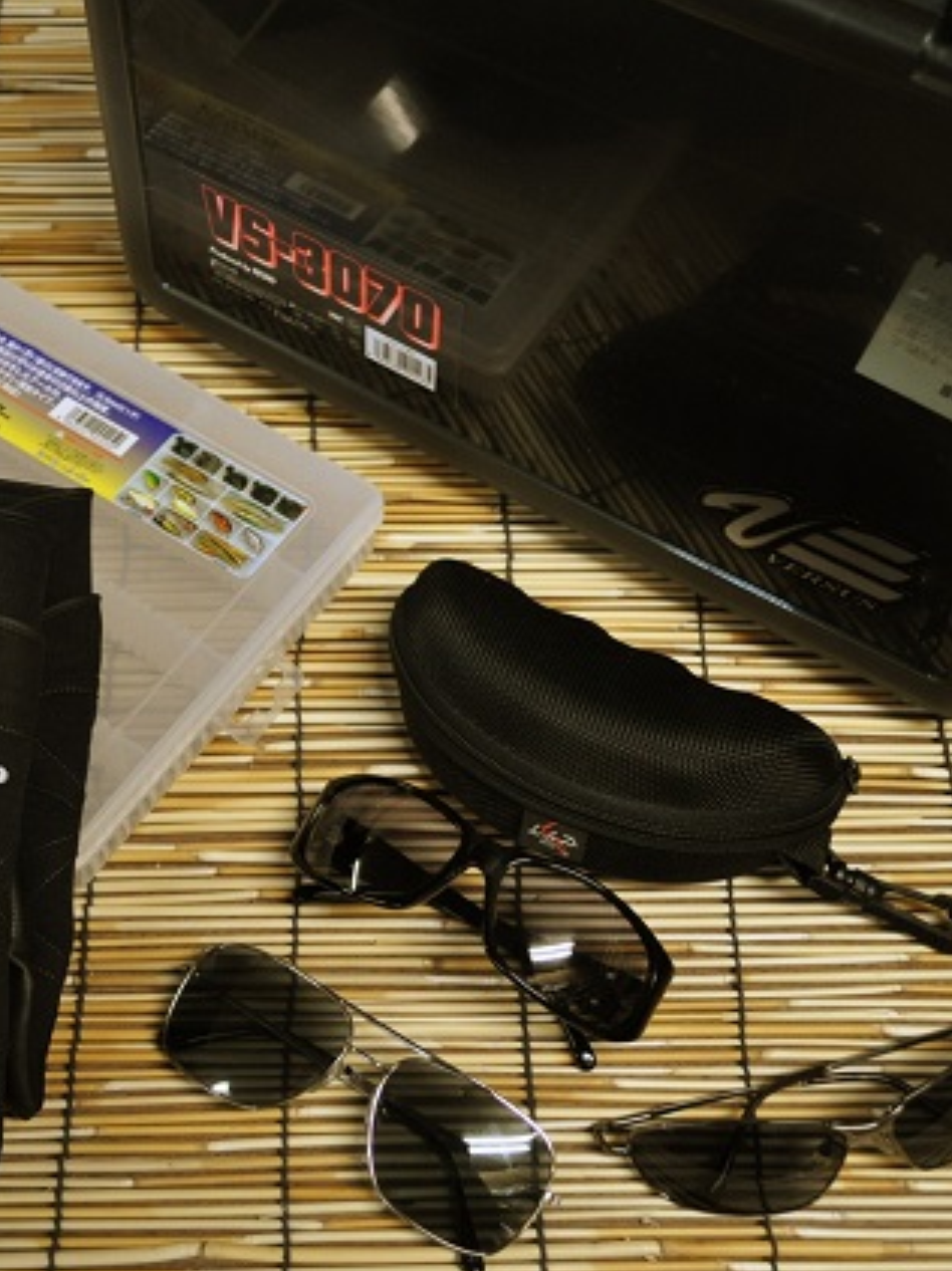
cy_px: 639
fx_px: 1615
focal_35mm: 44
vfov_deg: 43.0
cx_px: 286
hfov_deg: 32.5
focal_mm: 20
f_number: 3.8
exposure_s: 1/50
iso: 800
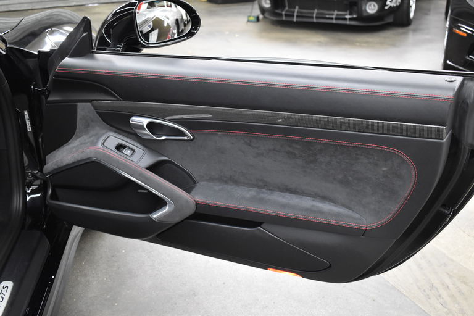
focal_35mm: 40
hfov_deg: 47.9
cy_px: 158
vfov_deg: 33.0
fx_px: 533
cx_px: 237
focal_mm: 27
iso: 2200
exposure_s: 1/40
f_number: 4
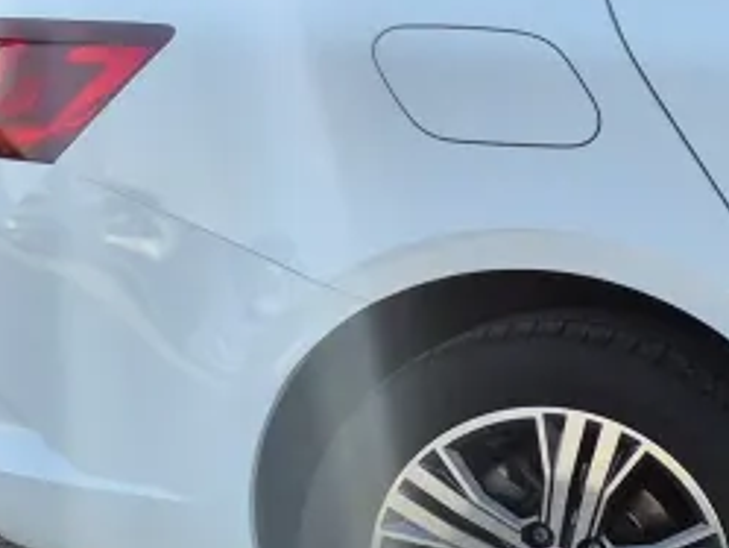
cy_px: 270
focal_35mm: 133
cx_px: 1622
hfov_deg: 12.4
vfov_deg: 11.2
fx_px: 2802
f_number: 1.8
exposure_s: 1/454
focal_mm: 5.4
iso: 25
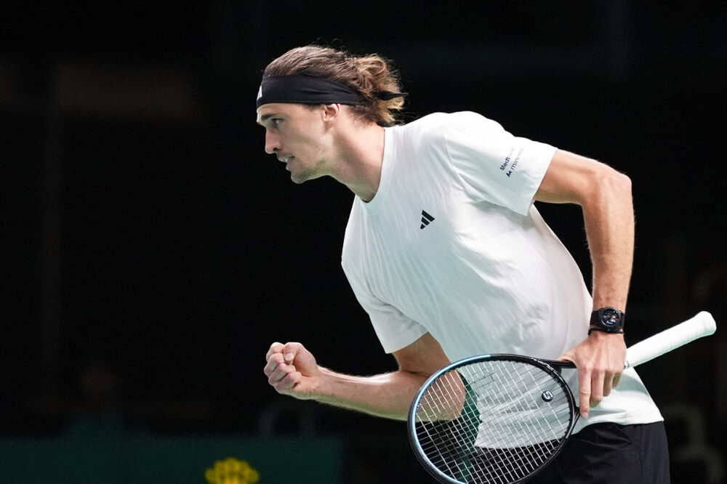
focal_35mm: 200
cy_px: 242
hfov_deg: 10.3
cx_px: 364
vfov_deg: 6.9
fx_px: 4037
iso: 6400
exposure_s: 1/2000
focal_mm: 200
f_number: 2.8
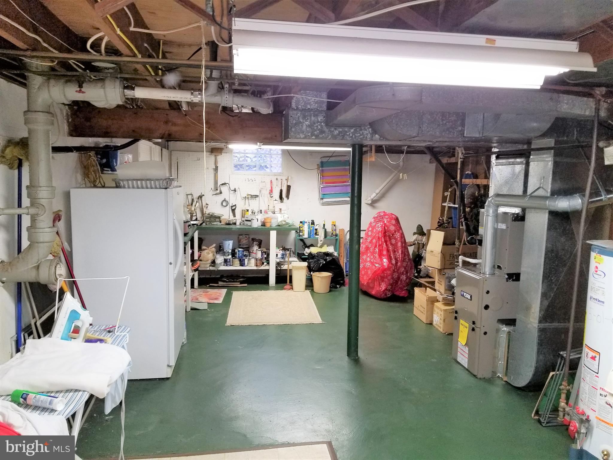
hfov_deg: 67.3
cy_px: 230
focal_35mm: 26
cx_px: 306
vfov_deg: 53.1
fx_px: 460
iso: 125
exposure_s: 1/24
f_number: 1.7
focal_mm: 4.3
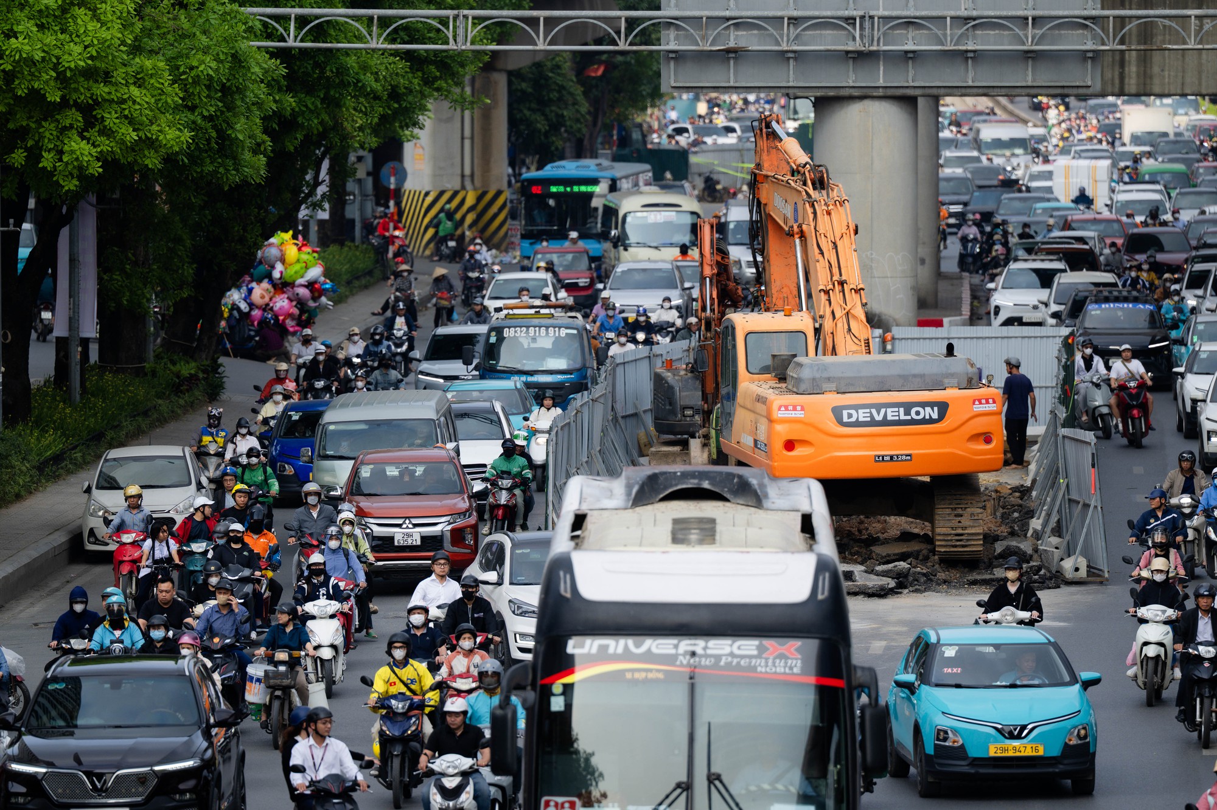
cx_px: 608
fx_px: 10138
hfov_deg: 6.9
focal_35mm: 300
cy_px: 405
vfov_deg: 4.6
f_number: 3.2
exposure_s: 1/640
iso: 125
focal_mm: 200
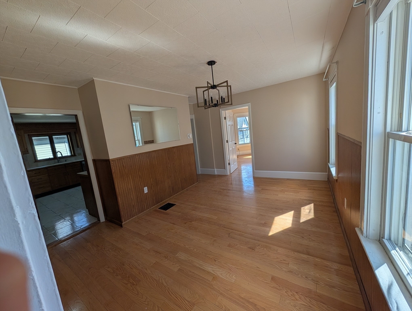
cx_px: 206
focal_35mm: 12
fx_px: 143
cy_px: 156
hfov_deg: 110.5
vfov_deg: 94.6
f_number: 1.7
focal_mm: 2.02
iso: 52
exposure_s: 1/1064
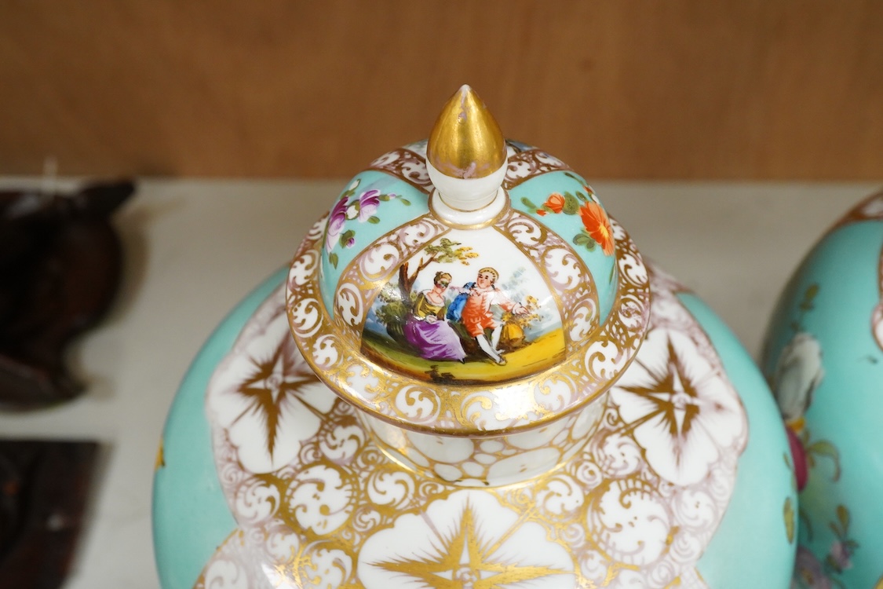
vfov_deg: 29.9
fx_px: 1104
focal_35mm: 45
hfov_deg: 43.6
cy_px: 294
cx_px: 442
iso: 2500
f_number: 10
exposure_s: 1/125
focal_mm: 30
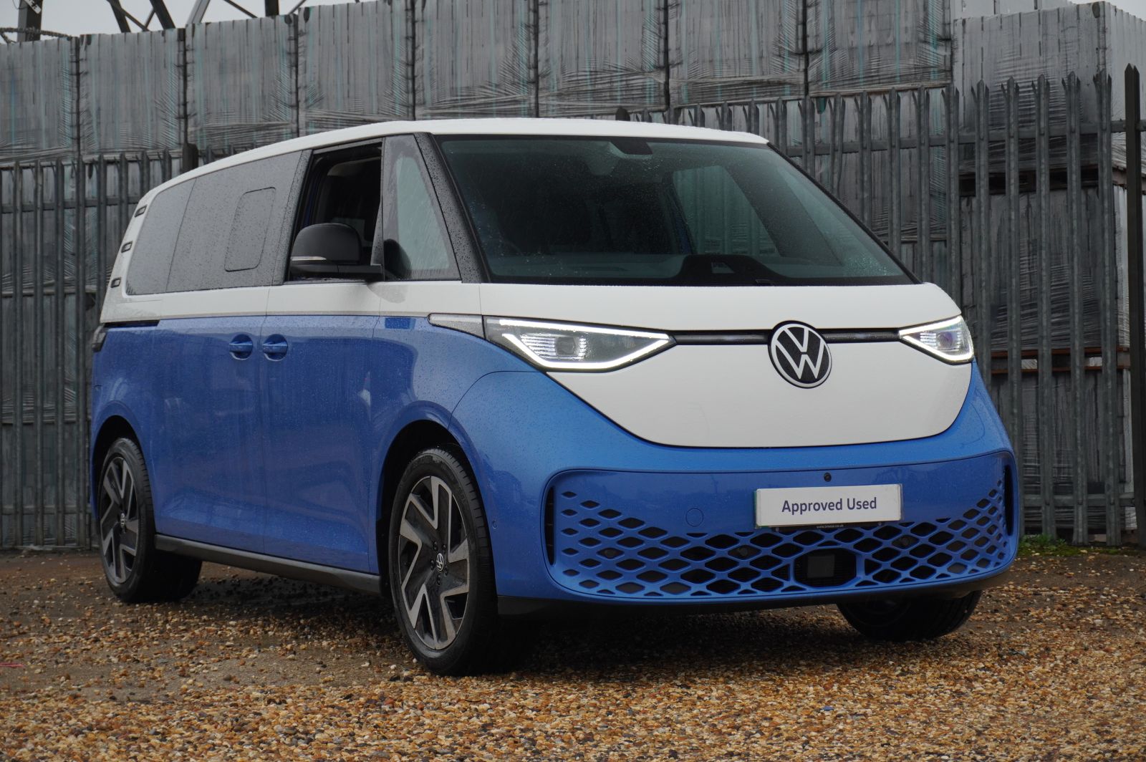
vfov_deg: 18.2
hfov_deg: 27.0
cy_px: 381
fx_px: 2385
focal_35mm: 75
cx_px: 573
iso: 500
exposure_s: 1/200
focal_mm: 50
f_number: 5.6
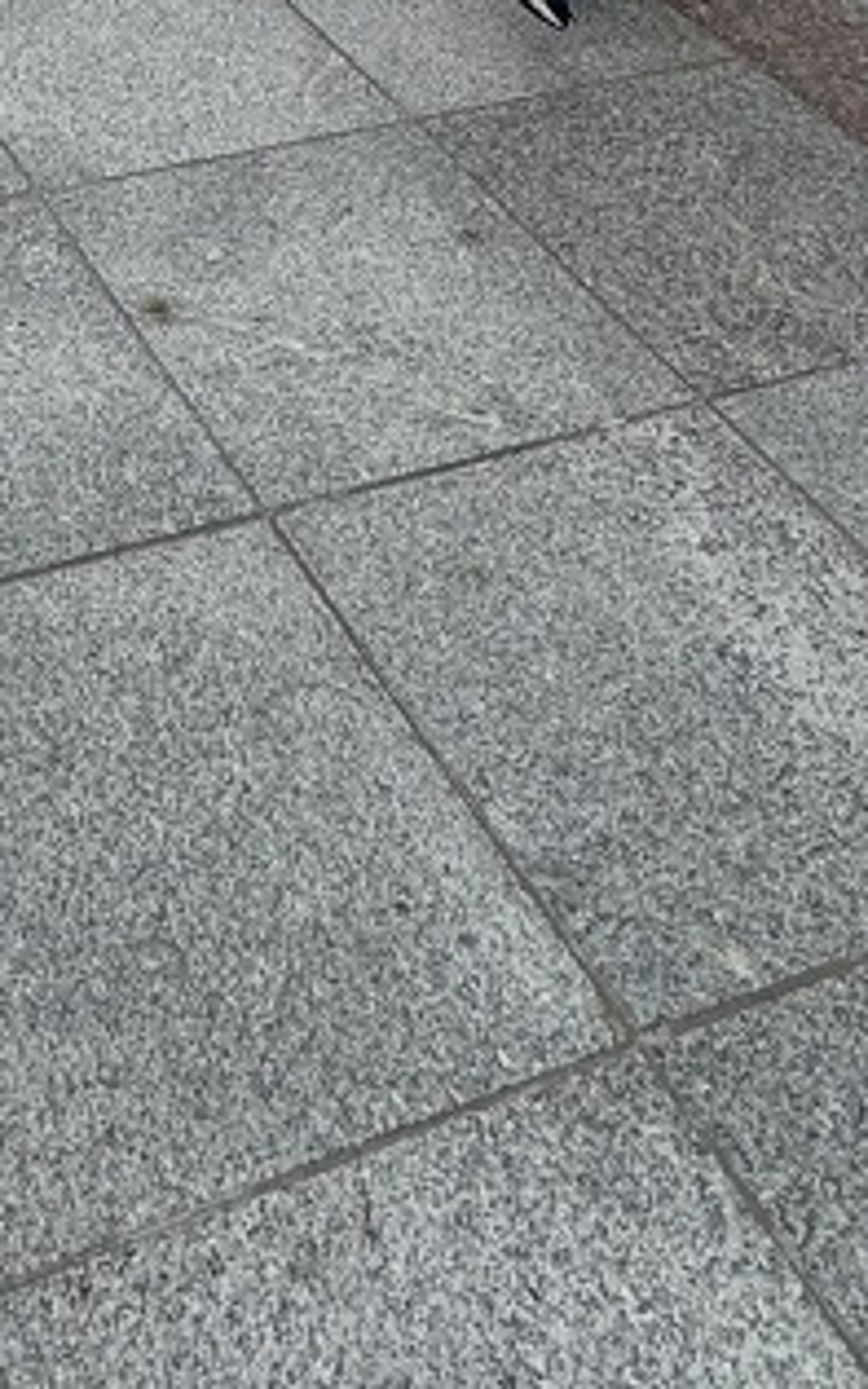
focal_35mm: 57
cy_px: -1129
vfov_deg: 21.8
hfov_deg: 21.3
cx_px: -141
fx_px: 2156
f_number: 2.2
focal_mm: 2.22
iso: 40
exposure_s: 1/1832
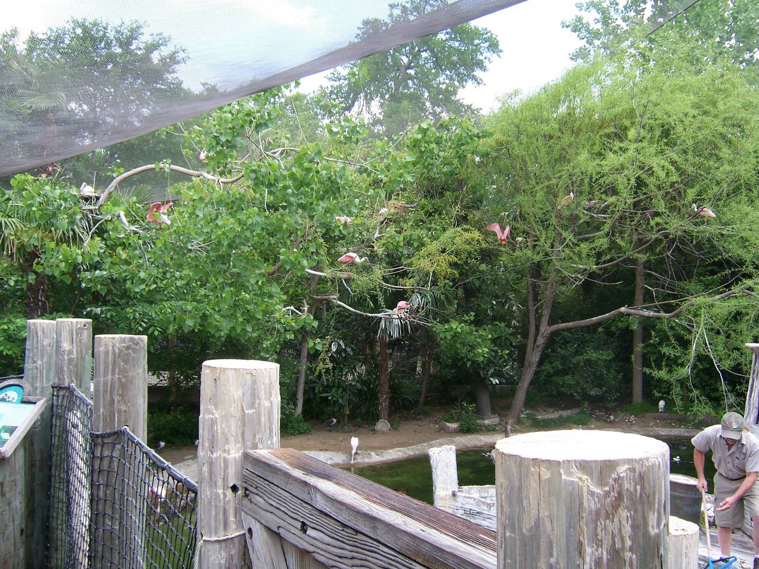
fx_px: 724
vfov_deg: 42.9
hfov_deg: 55.4
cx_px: 380
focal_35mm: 33
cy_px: 284
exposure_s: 1/180
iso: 80
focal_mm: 5.5
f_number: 3.4
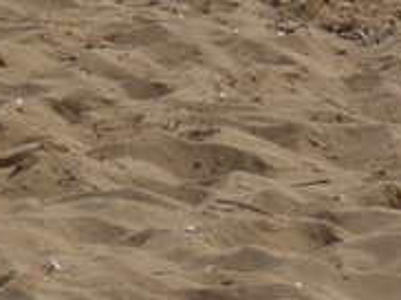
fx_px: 8183
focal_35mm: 707
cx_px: 1657
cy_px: -644
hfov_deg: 2.7
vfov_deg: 2.1
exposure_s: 1/320
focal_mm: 55
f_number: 9
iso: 100
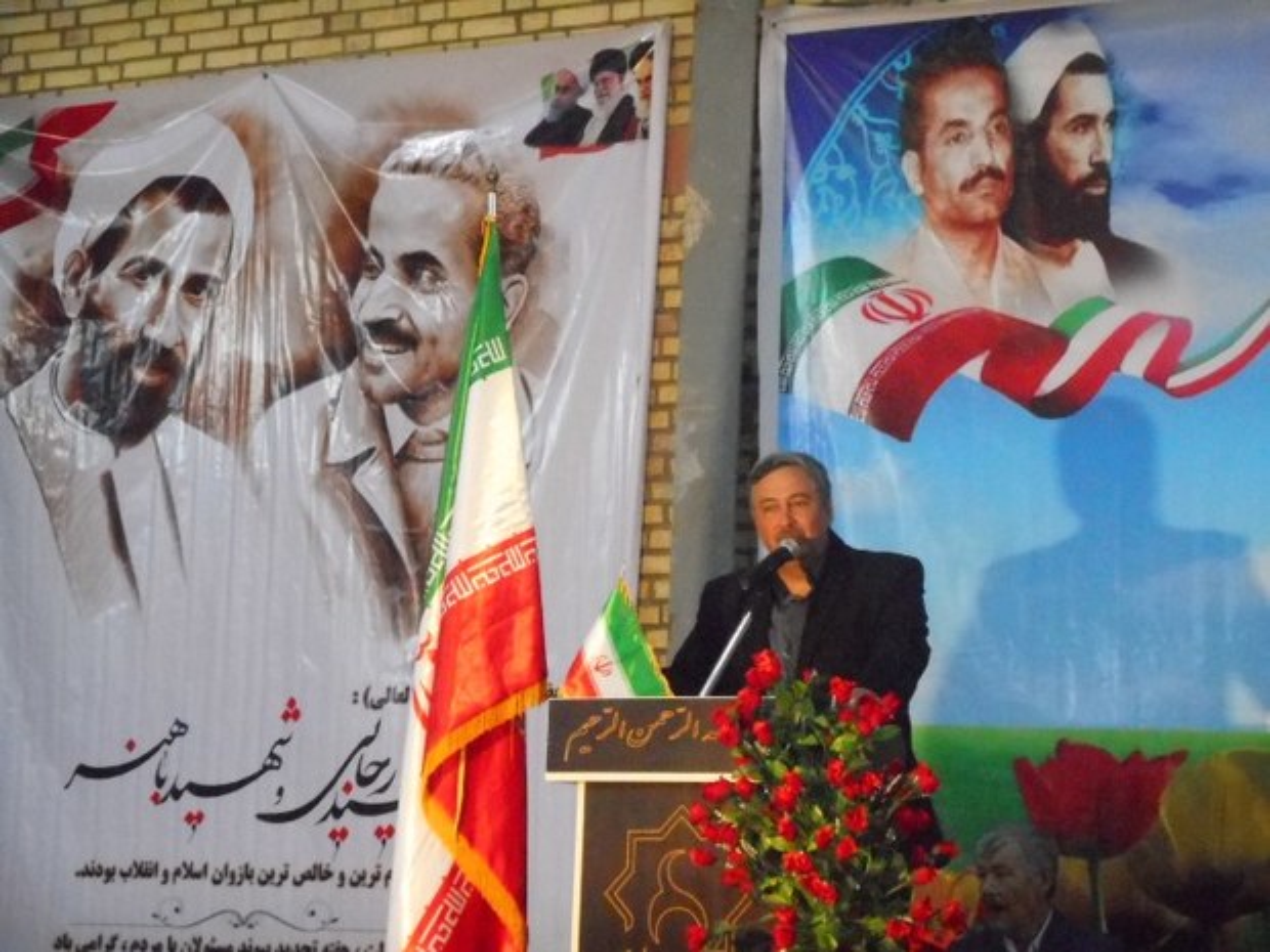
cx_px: 635
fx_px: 3375
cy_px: 476
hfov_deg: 21.3
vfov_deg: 16.1
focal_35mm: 92
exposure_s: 1/100
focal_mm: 16.4
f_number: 4.9
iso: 1600
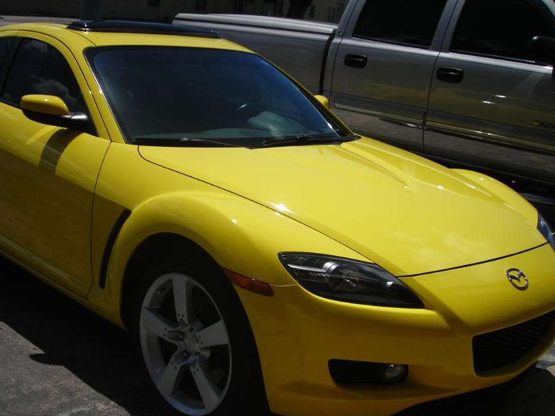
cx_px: 232
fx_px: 754
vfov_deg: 30.8
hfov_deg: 40.3
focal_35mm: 47
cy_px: 245
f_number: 6.4
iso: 50
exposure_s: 1/346
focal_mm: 6.3
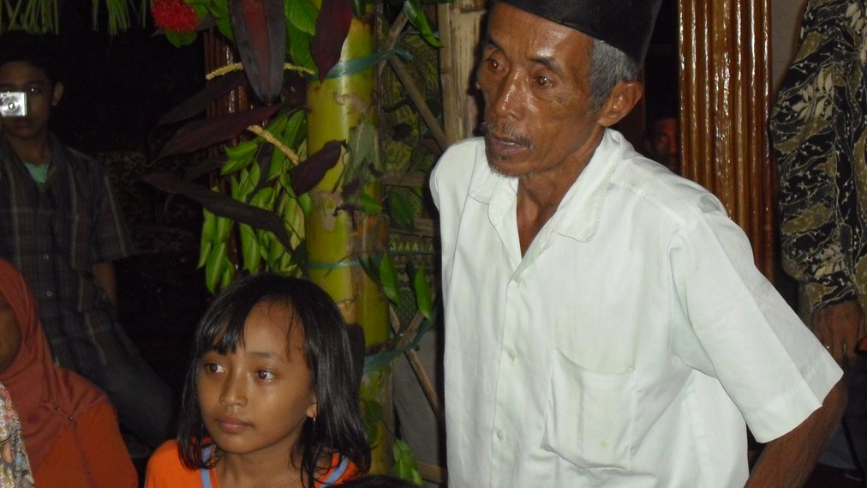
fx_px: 1977
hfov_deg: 24.7
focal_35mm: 86
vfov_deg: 14.0
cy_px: 166
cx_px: 438
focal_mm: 12.8
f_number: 4.2
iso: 400
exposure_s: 1/60
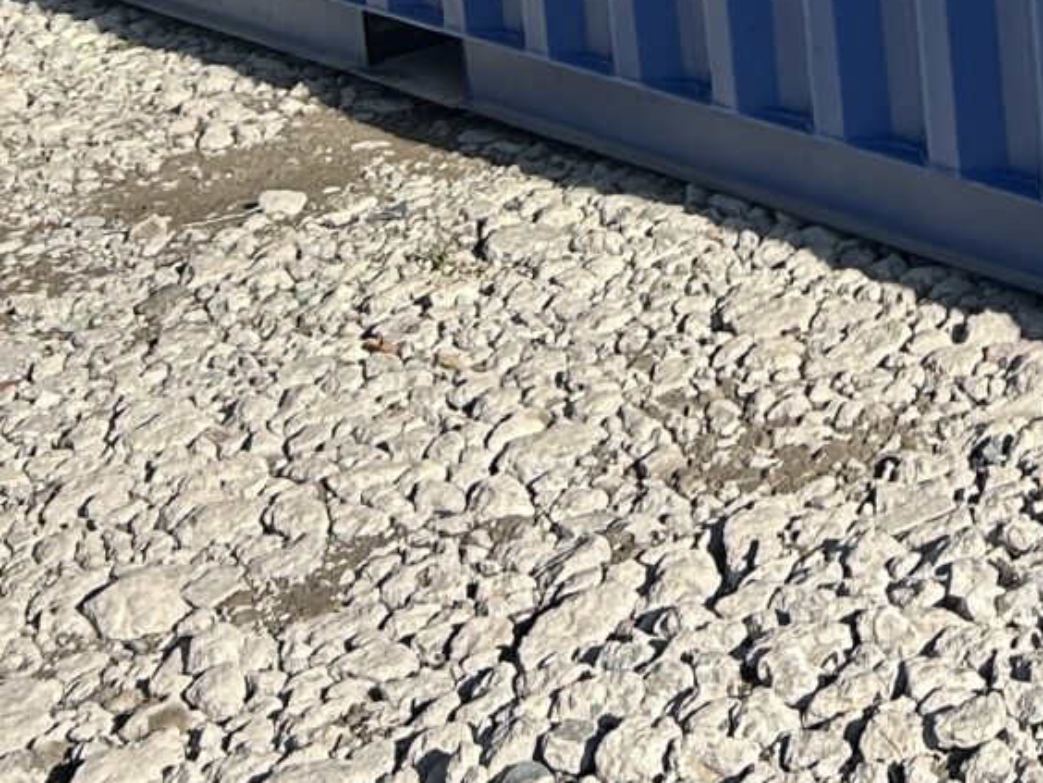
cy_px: -842
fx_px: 3555
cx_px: 1509
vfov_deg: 11.2
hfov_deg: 15.5
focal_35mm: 118
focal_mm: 5.7
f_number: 1.5
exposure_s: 1/2353
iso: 50
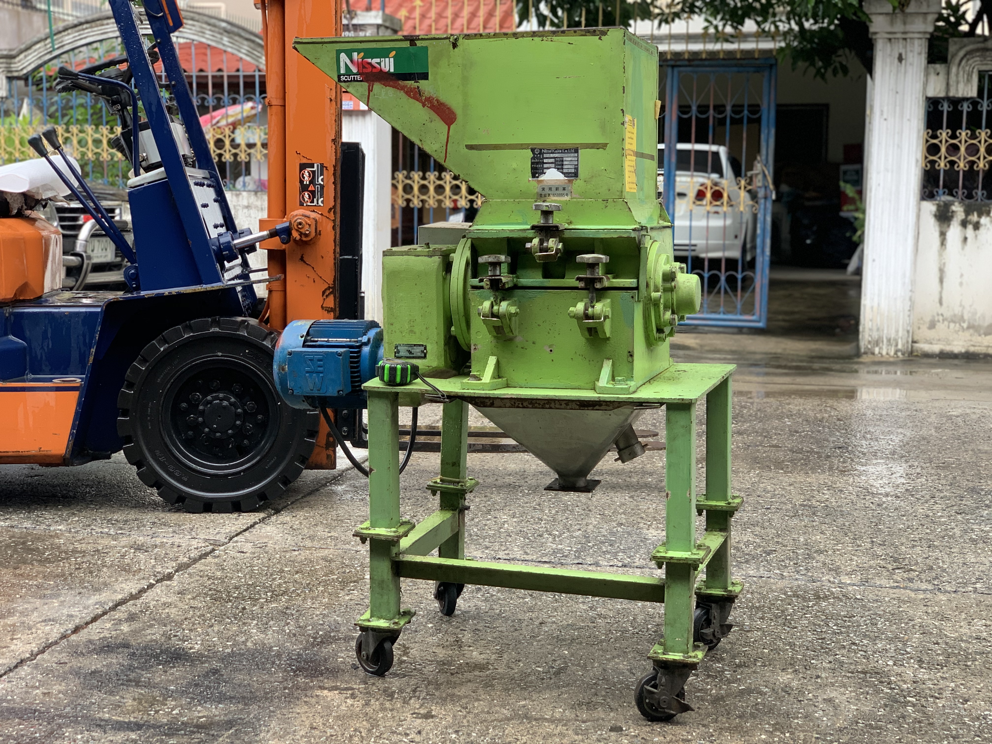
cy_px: 372
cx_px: 496
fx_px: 1490
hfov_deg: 36.8
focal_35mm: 52
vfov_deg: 28.0
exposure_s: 1/122
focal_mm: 6
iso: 64
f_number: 2.4
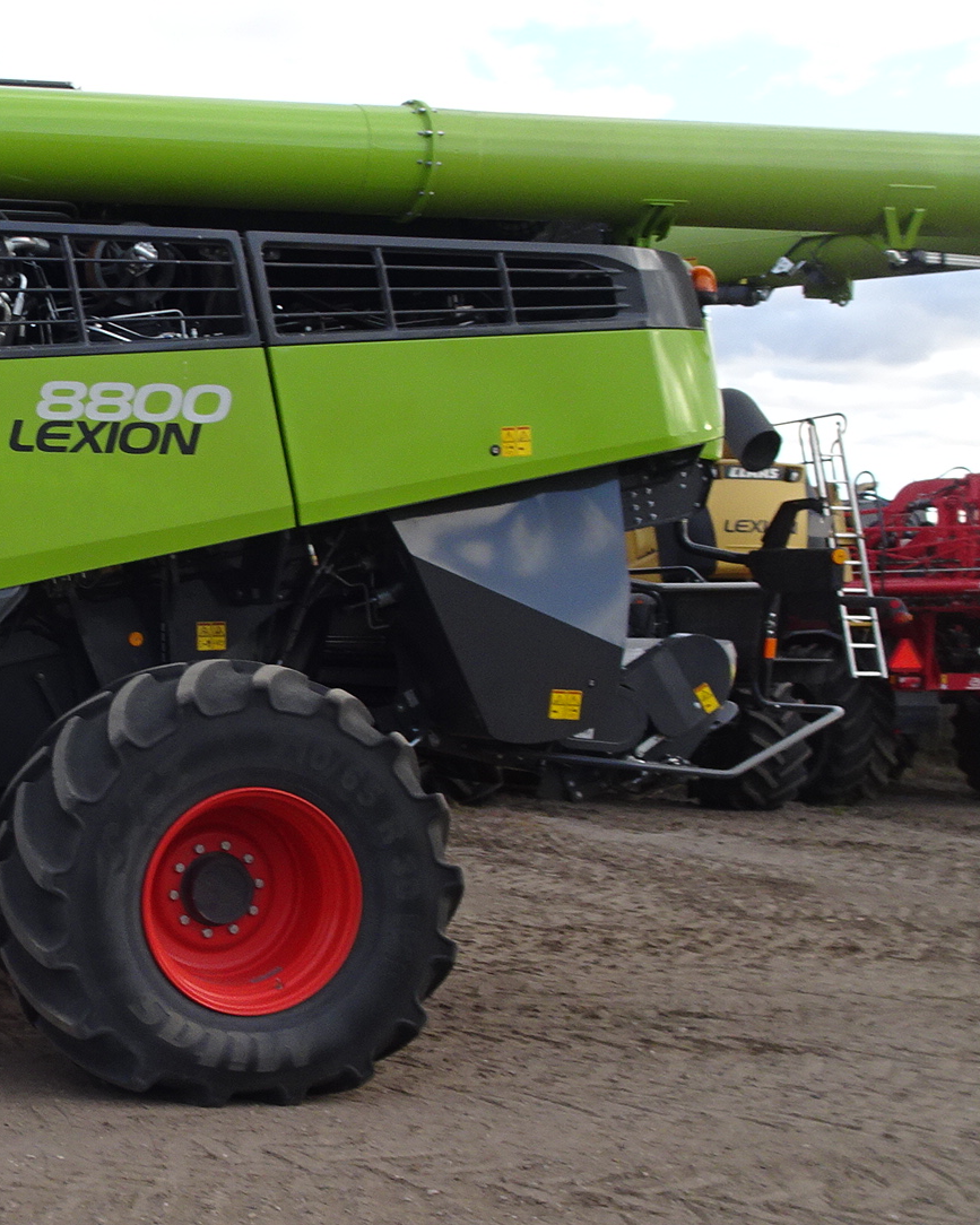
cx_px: -259
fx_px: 2031
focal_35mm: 56
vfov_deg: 33.5
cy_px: 685
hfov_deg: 24.1
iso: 80
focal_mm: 4.1
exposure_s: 1/160
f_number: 3.5
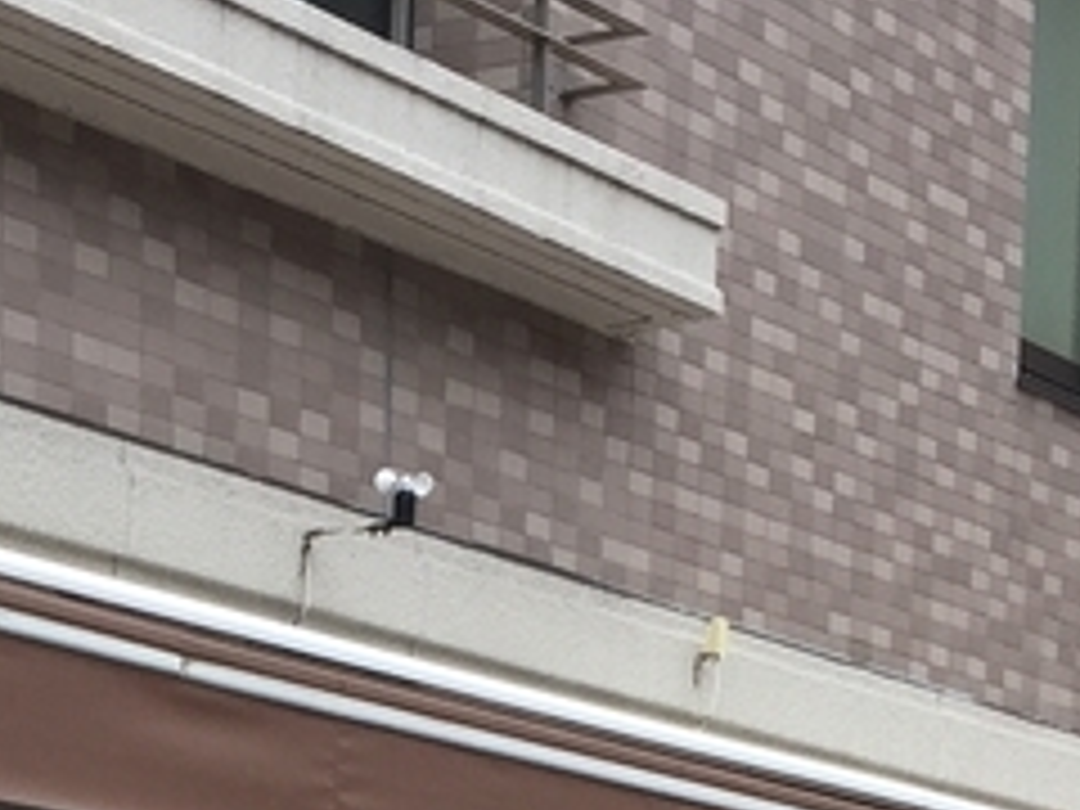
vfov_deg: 9.4
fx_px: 4524
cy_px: 1732
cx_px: 194
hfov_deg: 13.5
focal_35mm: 145
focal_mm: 4.15
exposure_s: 1/145
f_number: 2.2
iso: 32
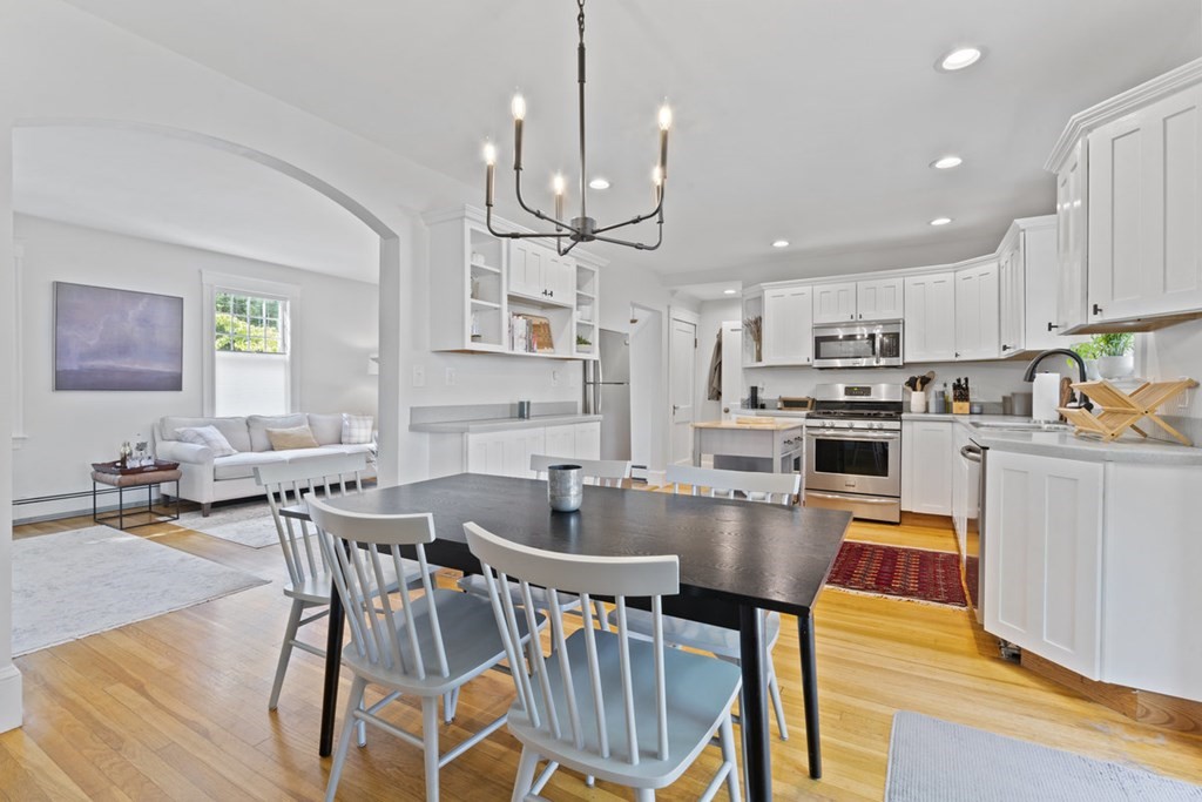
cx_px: 601
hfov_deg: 96.7
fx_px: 534
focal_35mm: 16
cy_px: 401
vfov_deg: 73.8
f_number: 11
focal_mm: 16
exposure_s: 2.5
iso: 320
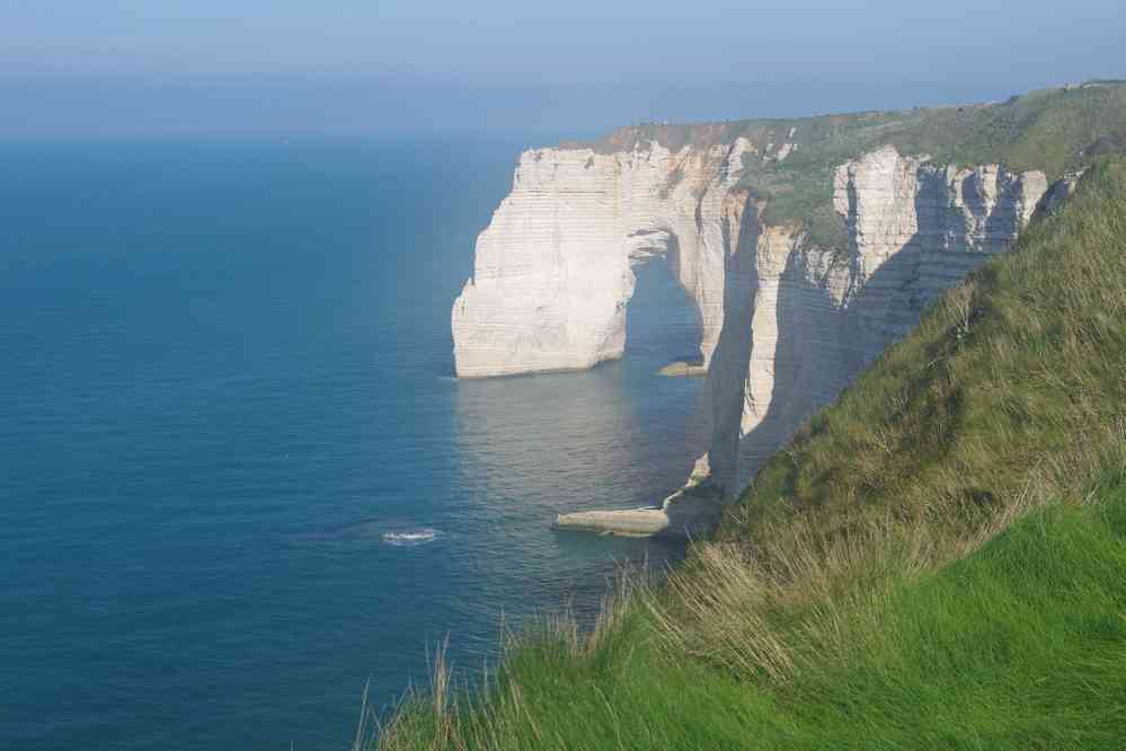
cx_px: 563
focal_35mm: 68
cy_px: 376
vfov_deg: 20.2
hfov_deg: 29.9
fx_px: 2111
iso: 200
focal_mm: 45
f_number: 11
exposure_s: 1/100
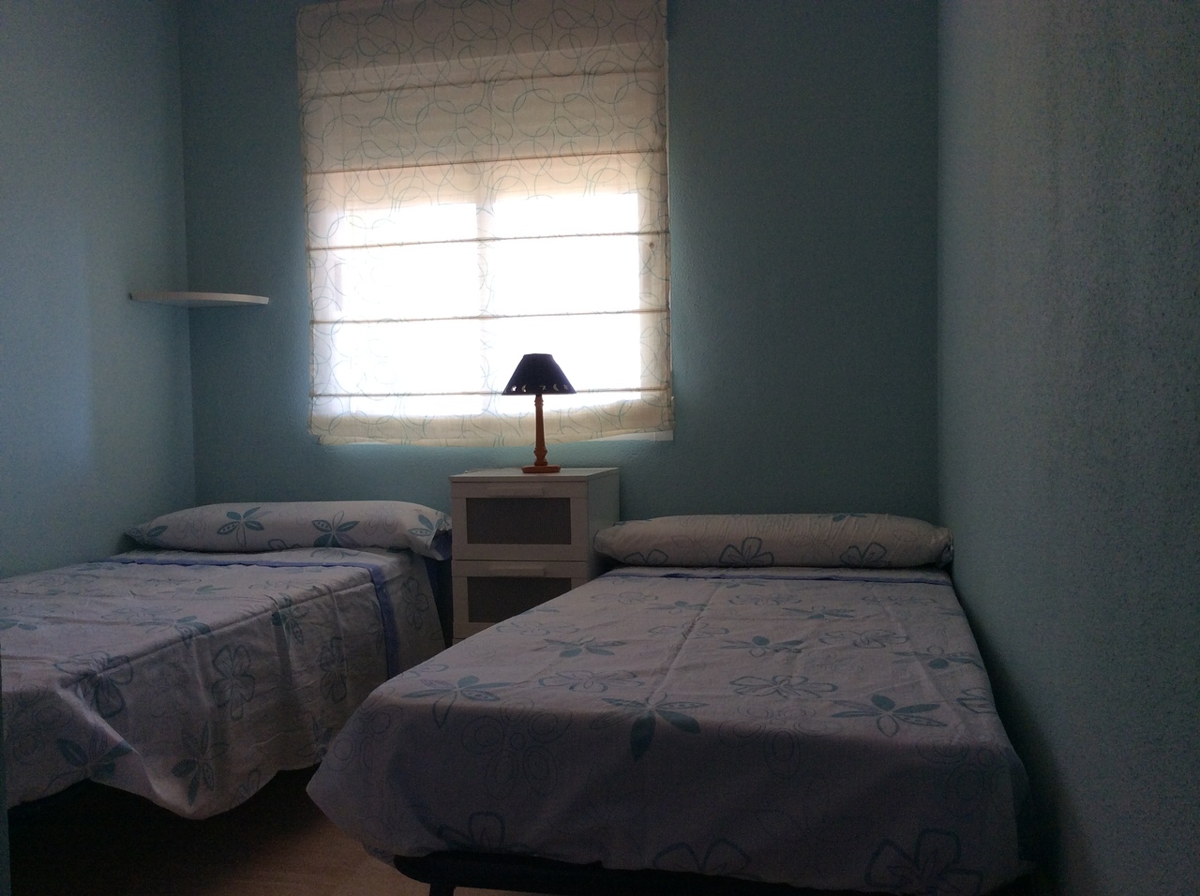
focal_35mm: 33
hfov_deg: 55.4
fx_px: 1142
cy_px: 448
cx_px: 600
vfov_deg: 42.8
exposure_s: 1/60
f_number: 2.4
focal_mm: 3.3
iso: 50
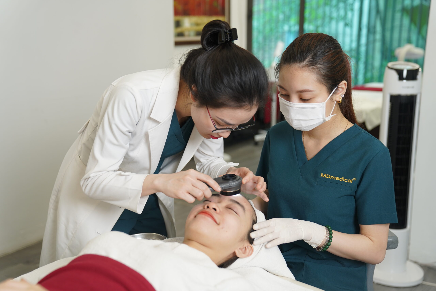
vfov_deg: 31.2
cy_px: 146
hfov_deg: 45.4
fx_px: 521
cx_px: 218
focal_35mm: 43
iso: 640
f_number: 2.8
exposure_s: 1/60
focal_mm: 43
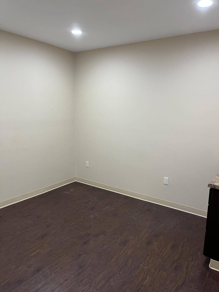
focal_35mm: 26
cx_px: 110
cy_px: 146
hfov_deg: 53.1
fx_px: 219
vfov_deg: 67.3
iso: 160
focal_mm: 5.1
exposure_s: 1/60
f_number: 1.6
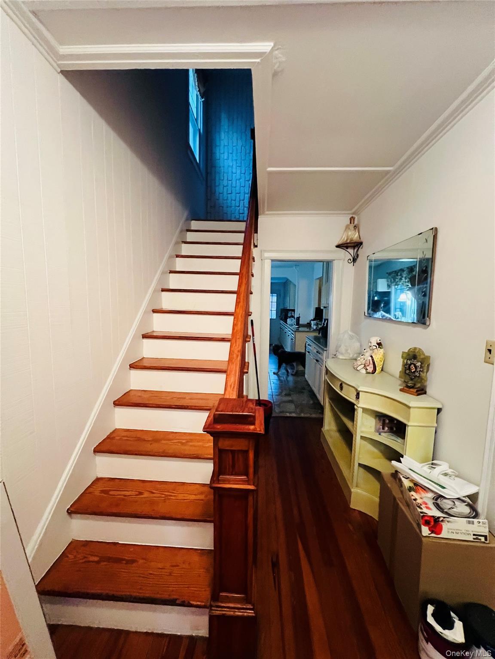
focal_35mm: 13
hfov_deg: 89.9
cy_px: 330
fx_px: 248
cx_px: 248
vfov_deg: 106.2
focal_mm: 1.57
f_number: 1.8
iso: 800
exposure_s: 1/60
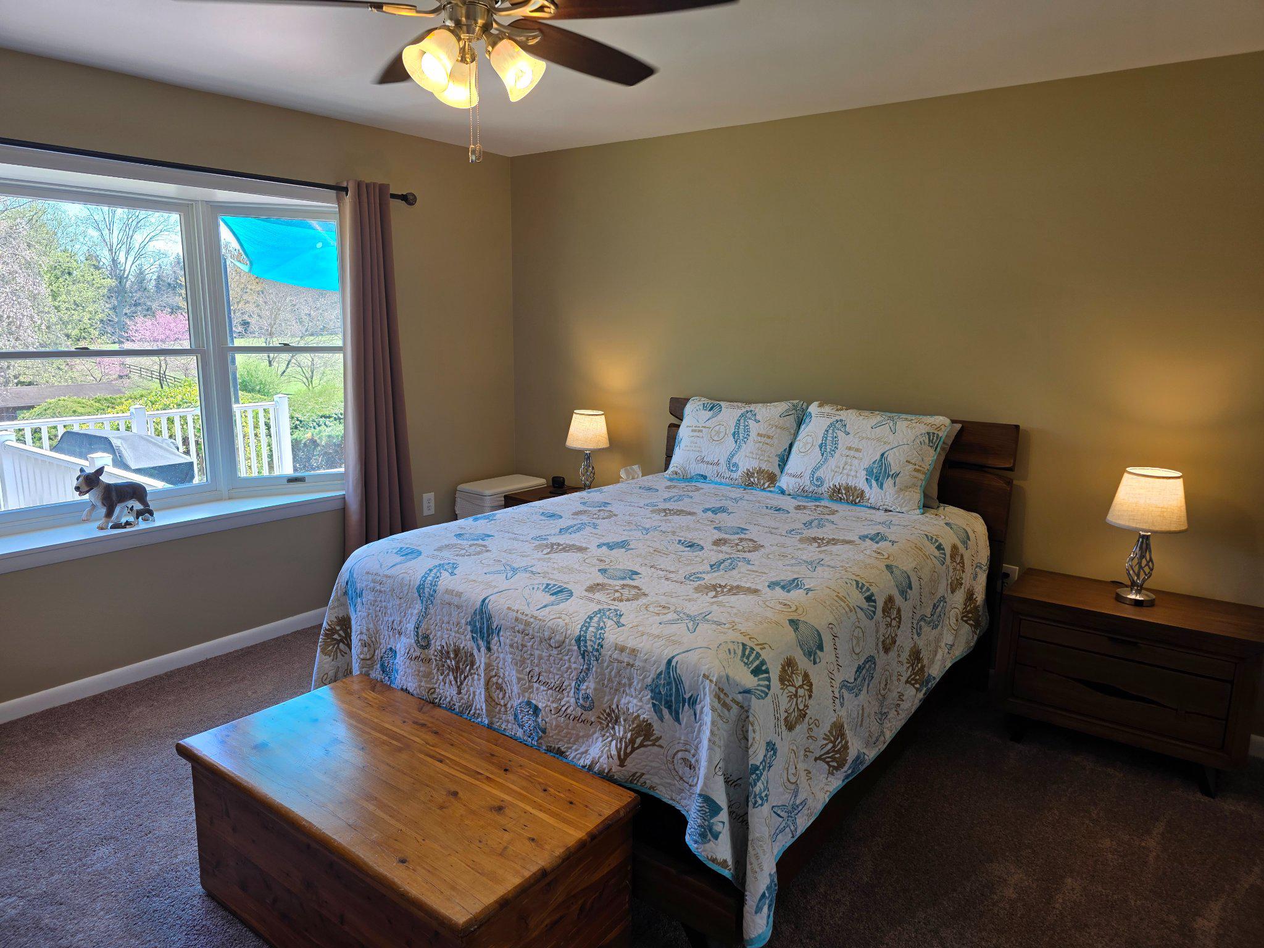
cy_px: 474
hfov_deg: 73.9
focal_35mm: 23
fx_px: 840
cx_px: 632
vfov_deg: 58.9
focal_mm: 6.3
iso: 32
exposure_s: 1/120
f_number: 1.7
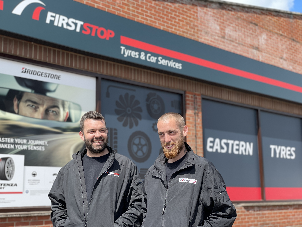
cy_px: 114
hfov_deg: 36.8
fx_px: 454
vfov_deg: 28.0
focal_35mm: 52
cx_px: 151
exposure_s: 1/922
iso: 25
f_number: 2
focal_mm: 6
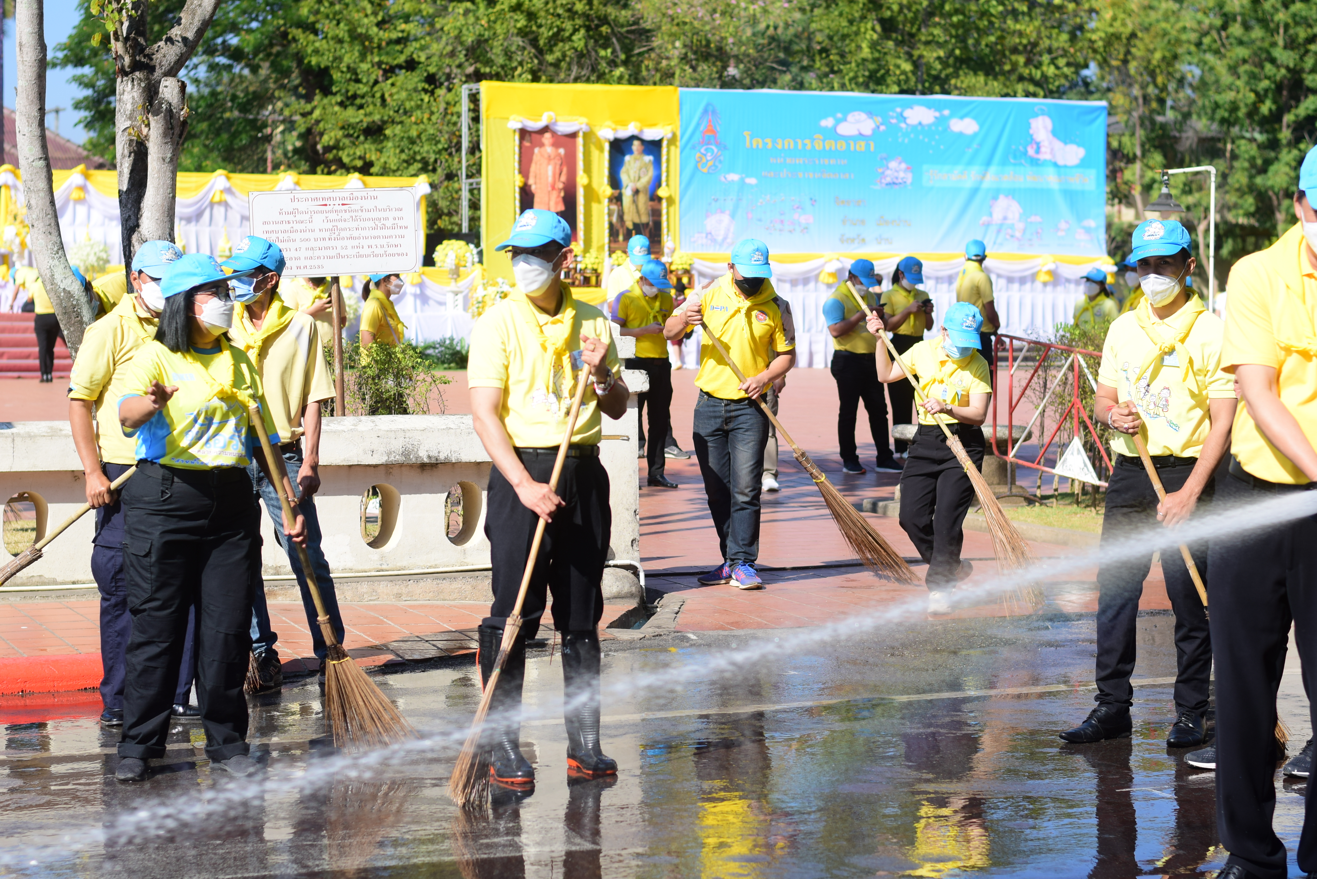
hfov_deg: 27.0
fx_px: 2744
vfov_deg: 18.2
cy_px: 440
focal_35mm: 75
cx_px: 658
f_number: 3.5
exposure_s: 1/1250
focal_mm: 50
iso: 100
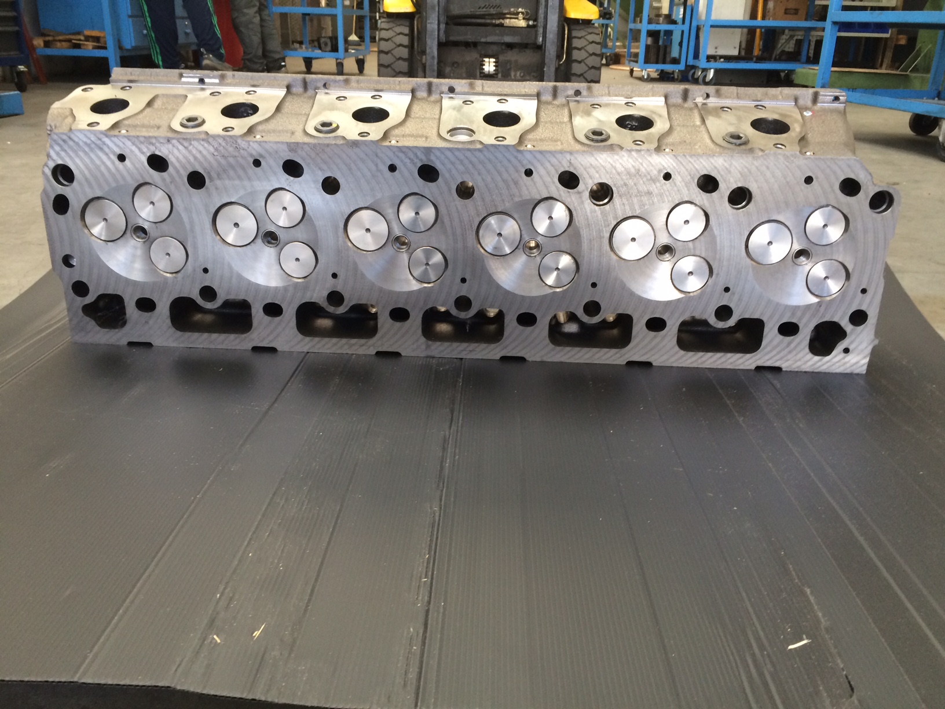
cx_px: 472
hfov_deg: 61.7
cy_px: 354
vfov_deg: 48.2
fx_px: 792
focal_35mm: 29
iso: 100
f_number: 2.2
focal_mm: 4.15
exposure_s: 1/30
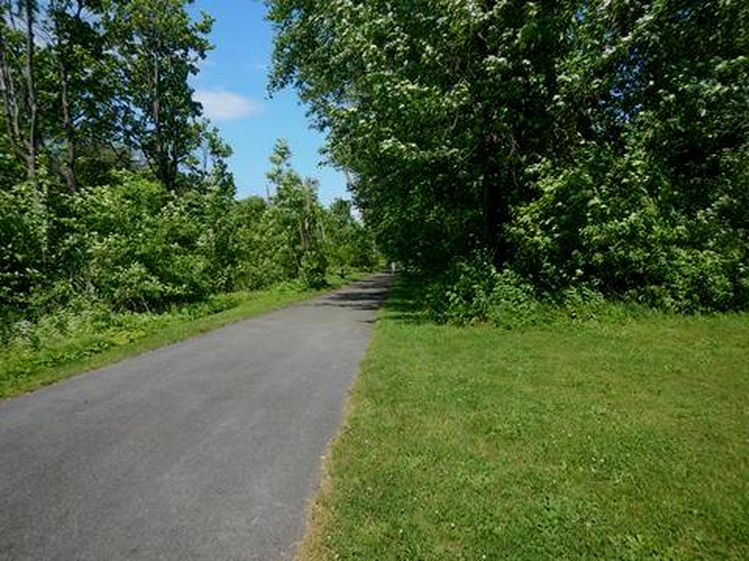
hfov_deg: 71.6
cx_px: 374
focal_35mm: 24
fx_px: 519
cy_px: 280
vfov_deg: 56.8
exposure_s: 1/1500
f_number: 2.8
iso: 125
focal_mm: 4.3
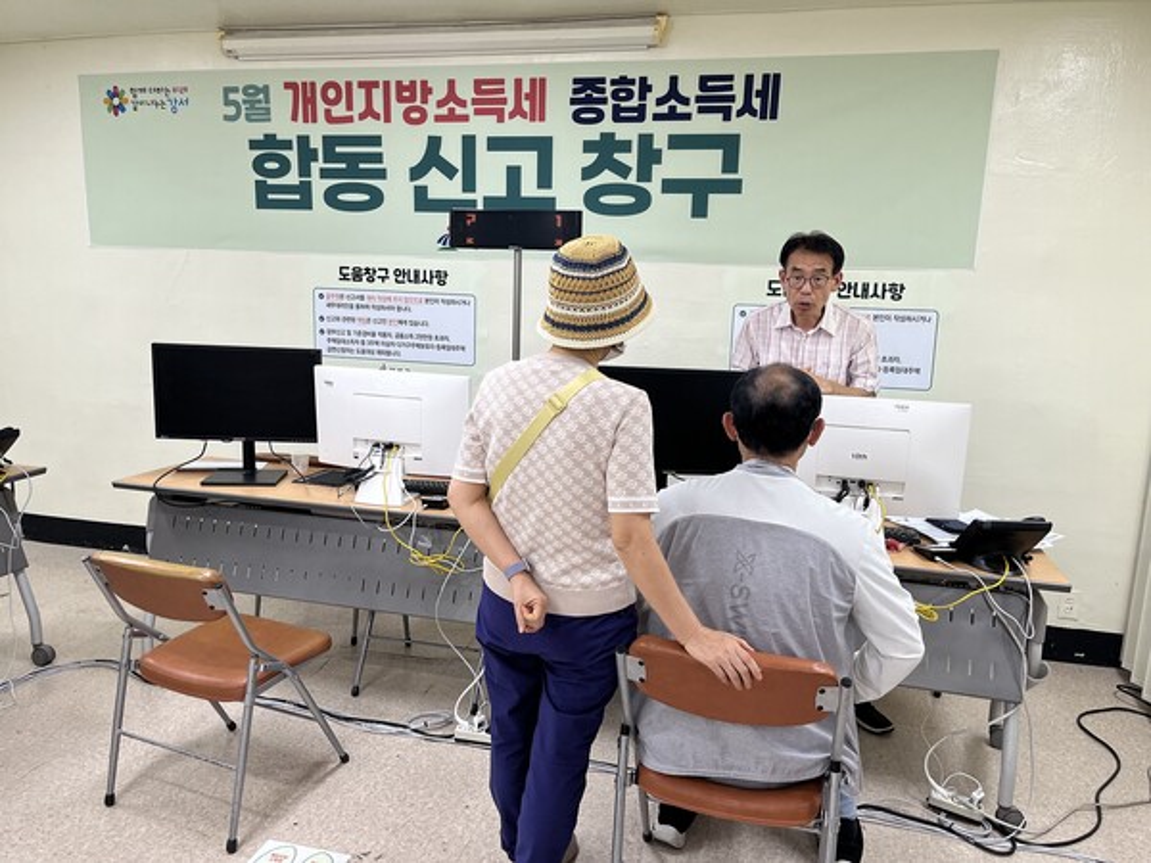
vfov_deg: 53.1
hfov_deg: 67.3
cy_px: 432
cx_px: 576
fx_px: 865
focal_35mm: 26
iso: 125
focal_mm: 5.1
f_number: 1.6
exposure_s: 1/120
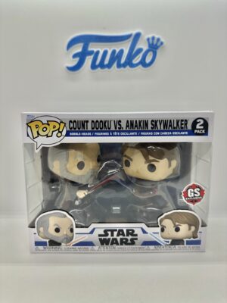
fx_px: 210
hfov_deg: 56.8
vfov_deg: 71.6
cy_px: 152
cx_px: 114
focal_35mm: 24
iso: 64
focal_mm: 6.86
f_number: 1.78
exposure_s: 1/237
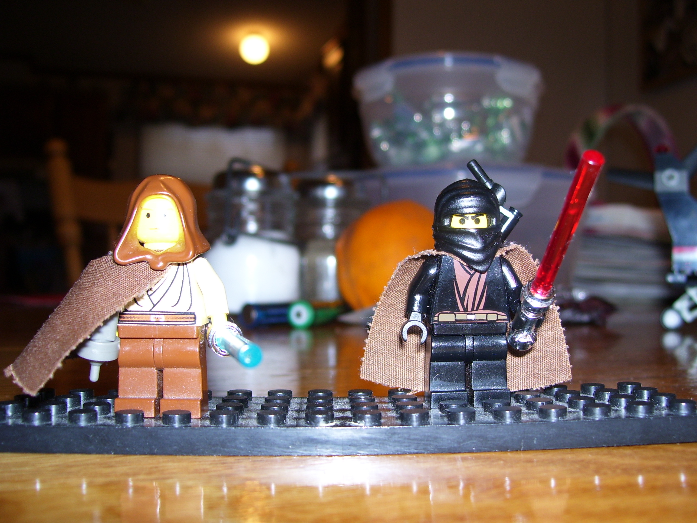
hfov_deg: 50.1
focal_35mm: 37
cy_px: 262
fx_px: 745
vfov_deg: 38.7
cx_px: 348
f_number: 2.7
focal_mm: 6
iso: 80
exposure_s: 1/60
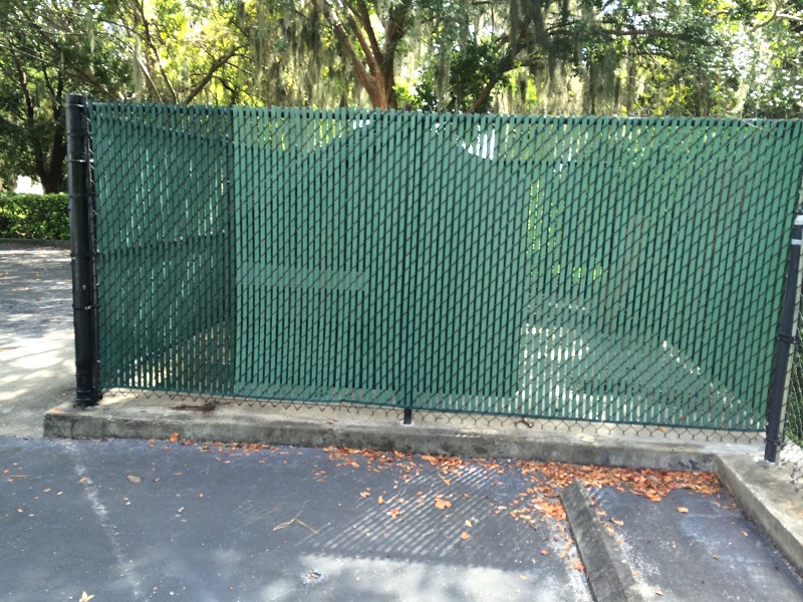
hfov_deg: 60.0
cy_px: 301
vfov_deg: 46.8
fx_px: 696
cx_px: 402
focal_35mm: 30
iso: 32
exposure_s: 1/223
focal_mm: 4.12
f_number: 2.2
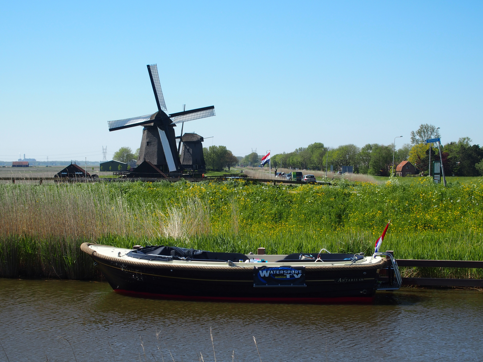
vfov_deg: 21.6
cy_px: 181
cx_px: 242
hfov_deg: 28.6
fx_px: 949
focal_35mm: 68
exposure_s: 1/640
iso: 100
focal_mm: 14.5
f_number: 5
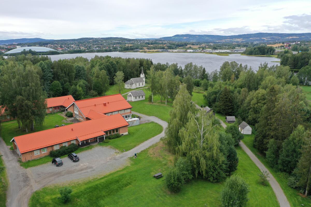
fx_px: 242
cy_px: 104
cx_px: 156
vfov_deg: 46.4
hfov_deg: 65.5
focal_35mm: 28
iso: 100
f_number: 5.6
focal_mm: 10.26
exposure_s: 1/200
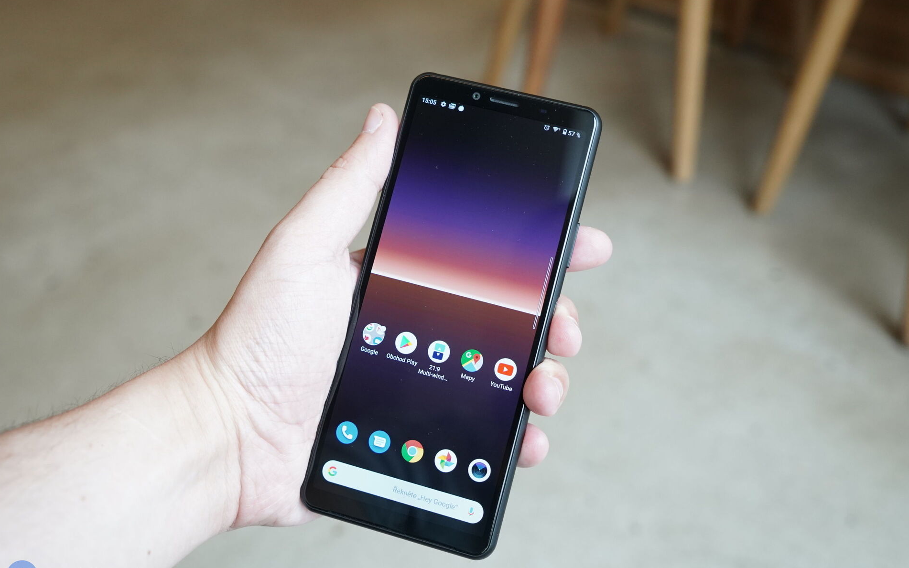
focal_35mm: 36
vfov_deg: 35.3
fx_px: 892
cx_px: 453
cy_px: 299
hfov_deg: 54.0
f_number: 5
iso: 2500
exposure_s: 1/200
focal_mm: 35
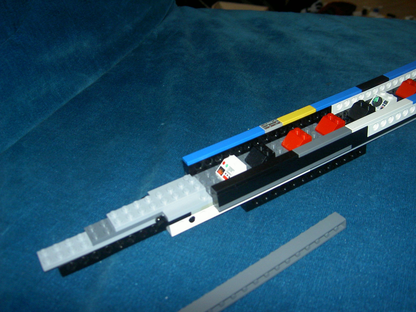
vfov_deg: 36.8
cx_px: 208
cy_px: 156
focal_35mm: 39
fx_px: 469
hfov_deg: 47.9
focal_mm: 8
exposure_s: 1/59.5
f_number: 2.8
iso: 100
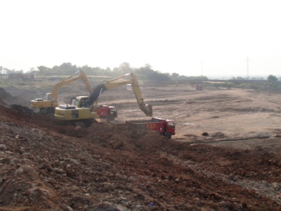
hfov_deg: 49.0
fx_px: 308
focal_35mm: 38
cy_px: 106
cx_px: 140
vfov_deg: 37.7
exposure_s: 1/200
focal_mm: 6.7
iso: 80
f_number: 6.3
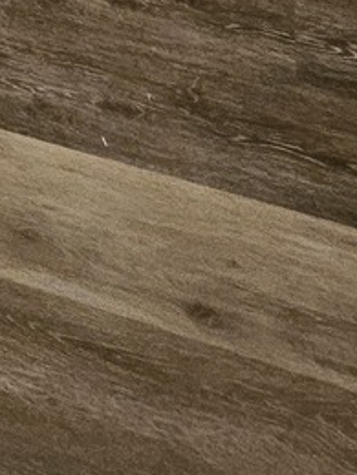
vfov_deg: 17.2
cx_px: -156
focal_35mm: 72
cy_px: -537
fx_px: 990
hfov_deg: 18.4
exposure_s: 1/60
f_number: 2.2
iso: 320
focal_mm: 1.74
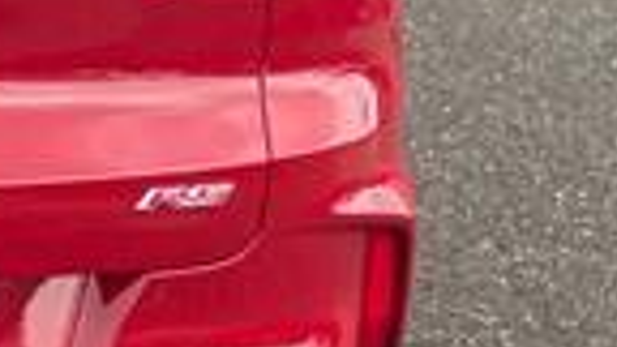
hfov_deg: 14.9
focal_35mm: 126
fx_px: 2061
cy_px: 13
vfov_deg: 9.6
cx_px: -476
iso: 64
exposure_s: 1/121
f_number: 1.6
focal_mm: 4.2
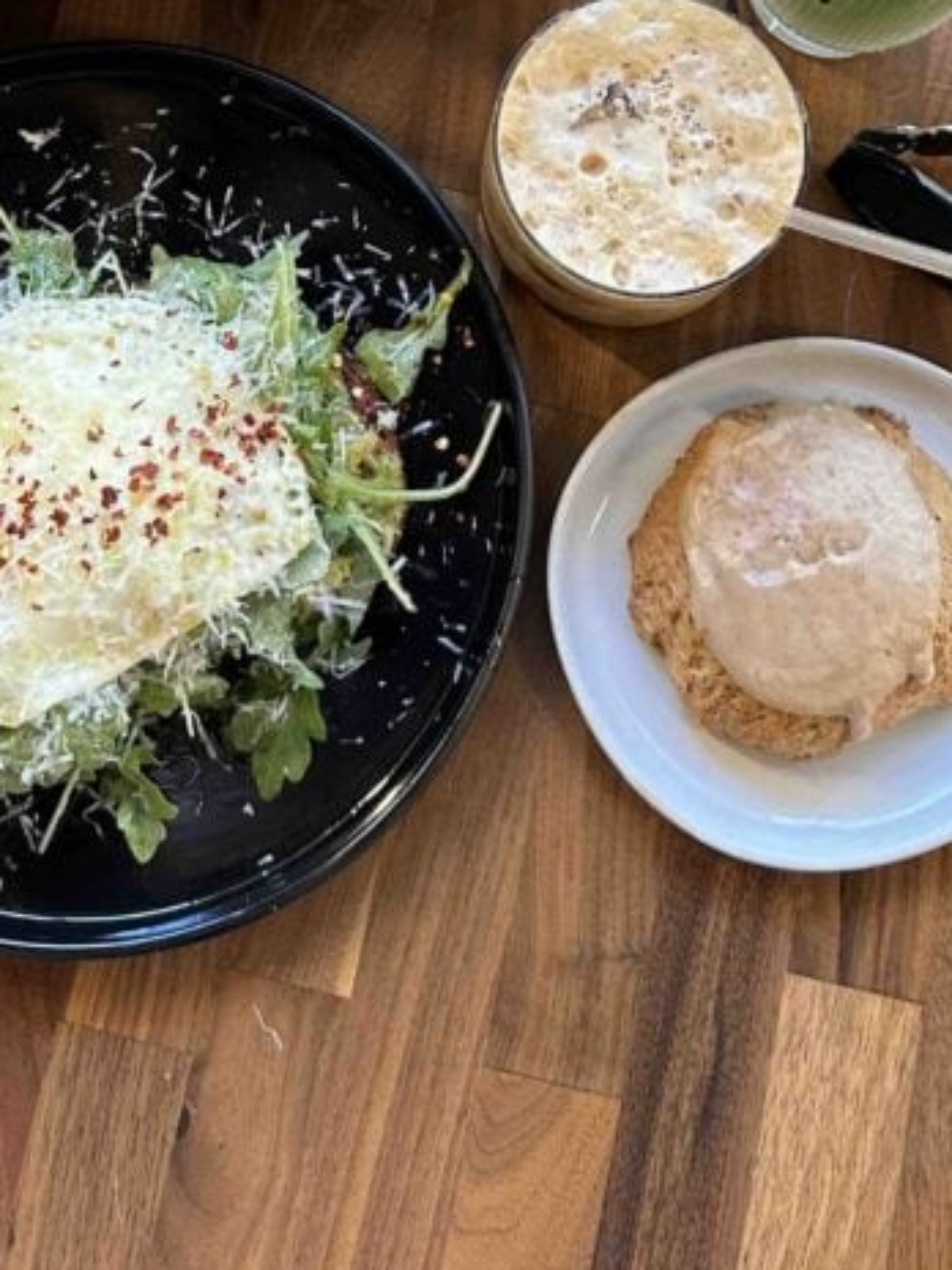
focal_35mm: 53
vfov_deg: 33.3
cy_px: 14
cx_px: 372
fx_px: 1943
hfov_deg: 27.5
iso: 250
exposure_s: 1/60
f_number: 1.78
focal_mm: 6.86
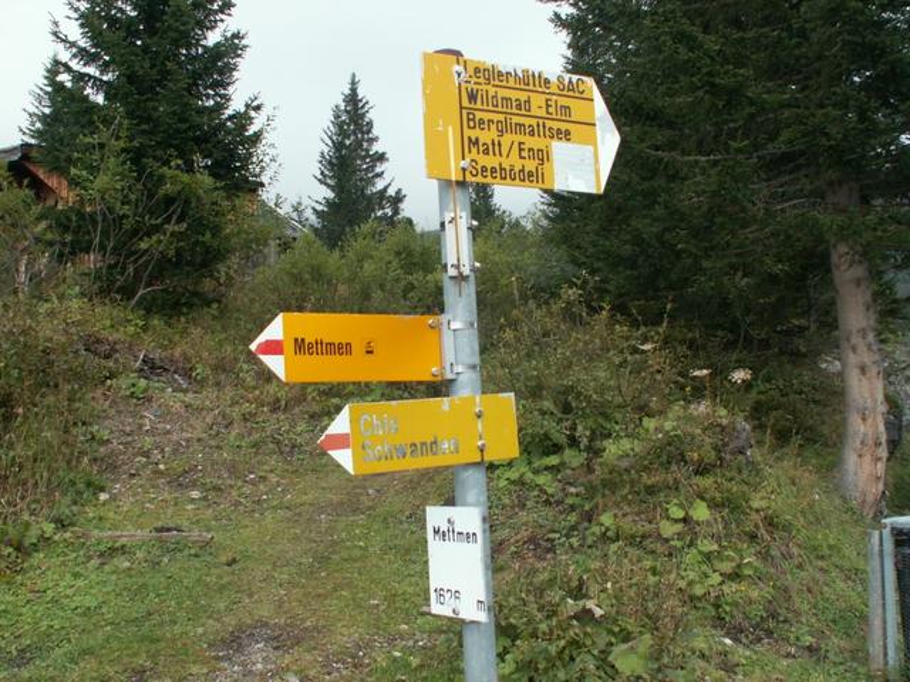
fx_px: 920
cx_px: 455
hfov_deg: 52.6
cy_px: 341
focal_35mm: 35
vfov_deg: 40.7
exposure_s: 1/80
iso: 50
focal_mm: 5.86
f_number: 4.5
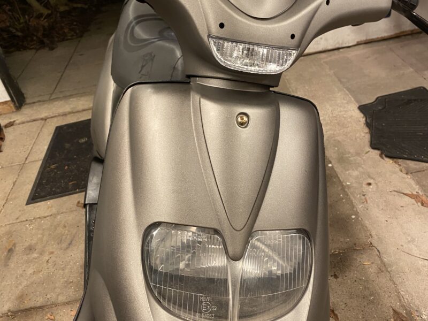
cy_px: 160
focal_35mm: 26
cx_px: 214
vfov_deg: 53.1
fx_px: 321
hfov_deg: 67.3
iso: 200
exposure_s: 1/50
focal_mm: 4.25
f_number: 1.8
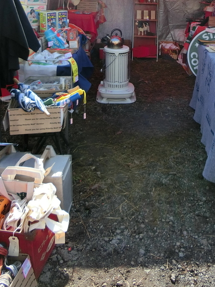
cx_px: 145
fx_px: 373
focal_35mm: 45
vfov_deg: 40.3
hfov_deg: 31.9
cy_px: 57
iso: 80
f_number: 3.5
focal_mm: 4.5
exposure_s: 1/400
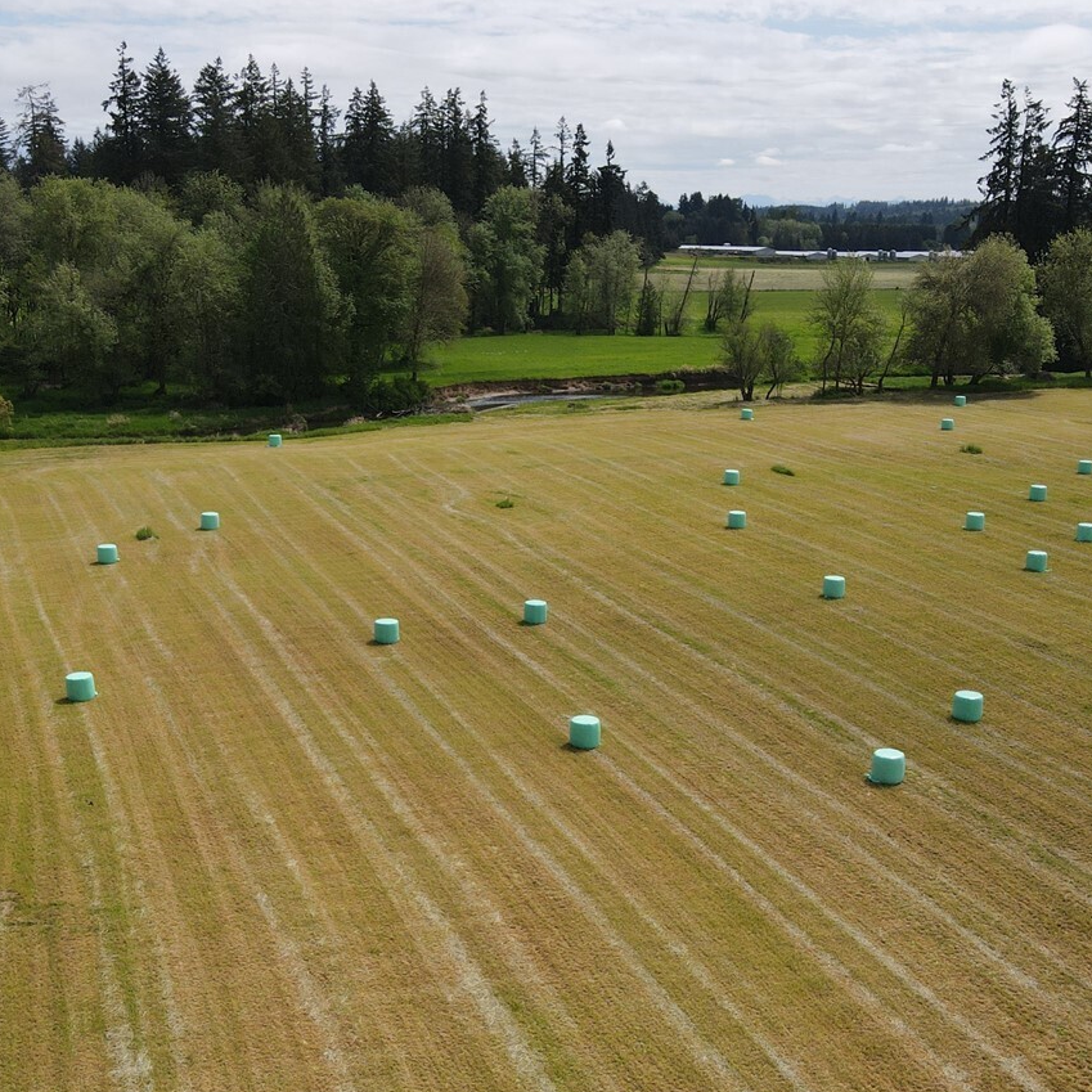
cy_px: 643
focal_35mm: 40
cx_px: 512
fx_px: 1428
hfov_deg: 41.8
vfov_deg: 41.7
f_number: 2.8
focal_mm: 4.5
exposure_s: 1/1250
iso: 110
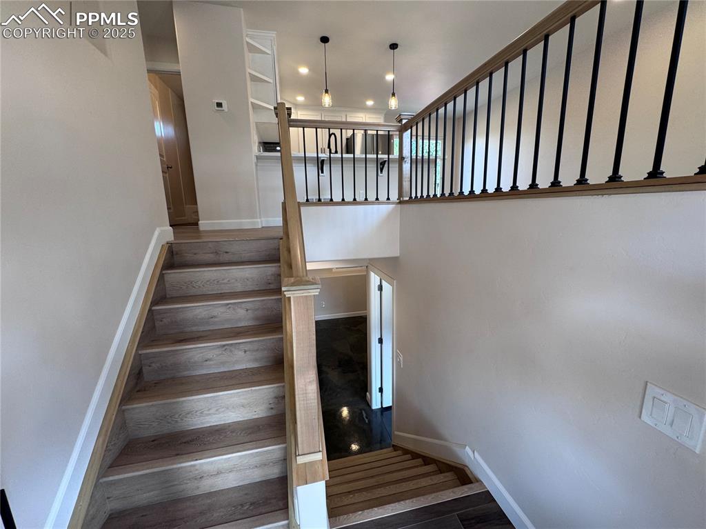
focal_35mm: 14
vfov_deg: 85.6
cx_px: 353
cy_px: 264
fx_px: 285
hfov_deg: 102.1
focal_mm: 2.22
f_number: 2.2
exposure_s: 1/120
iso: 100
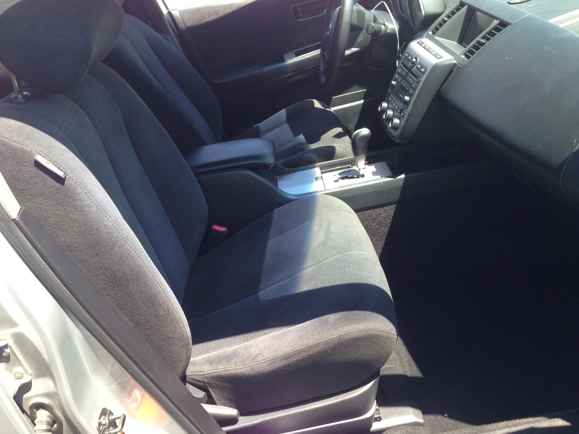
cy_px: 217
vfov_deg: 42.9
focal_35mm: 33
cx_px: 290
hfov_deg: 55.4
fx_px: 552
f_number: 2.4
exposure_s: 1/166
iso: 50
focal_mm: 4.12
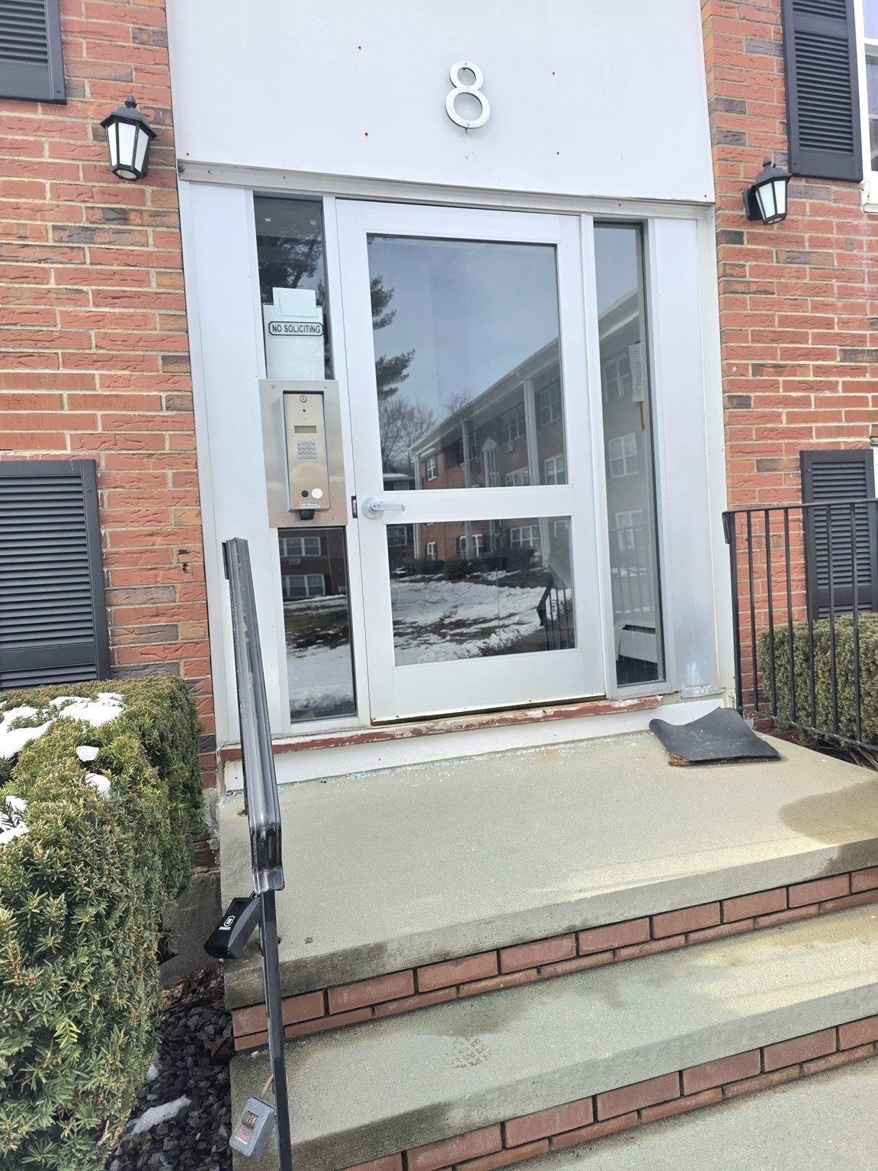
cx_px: 439
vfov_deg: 73.9
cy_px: 586
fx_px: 778
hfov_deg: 58.9
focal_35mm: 23
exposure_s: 1/1429
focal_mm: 6.3
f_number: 1.7
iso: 80
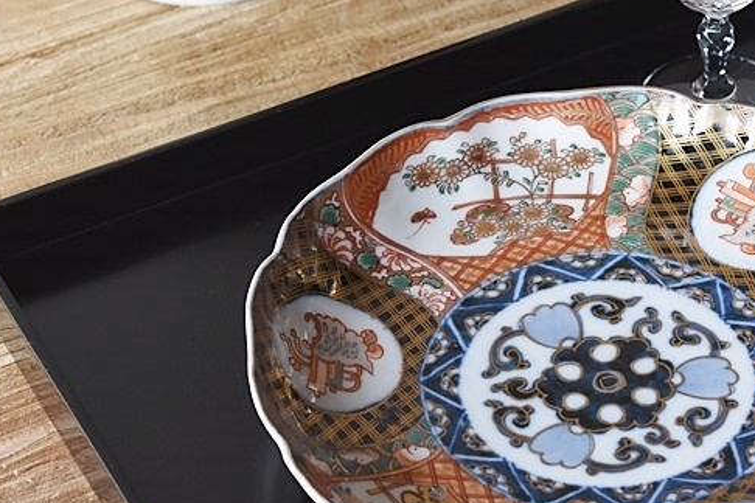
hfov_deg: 15.0
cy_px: 339
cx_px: 555
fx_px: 2848
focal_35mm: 136
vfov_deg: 10.1
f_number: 5.6
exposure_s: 1/13
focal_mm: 55
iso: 800
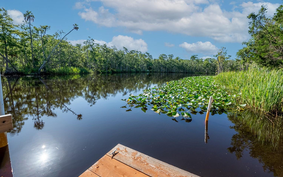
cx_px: 139
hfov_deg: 101.5
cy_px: 86
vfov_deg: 74.8
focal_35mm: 15
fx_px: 116
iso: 320
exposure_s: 1/5000
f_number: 8
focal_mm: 14
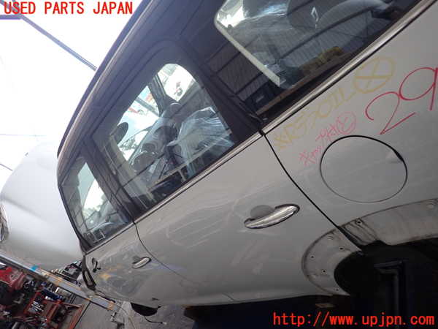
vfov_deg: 54.9
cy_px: 164
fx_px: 316
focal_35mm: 25
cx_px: 219
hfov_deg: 69.4
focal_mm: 4.5
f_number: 2
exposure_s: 1/160
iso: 100
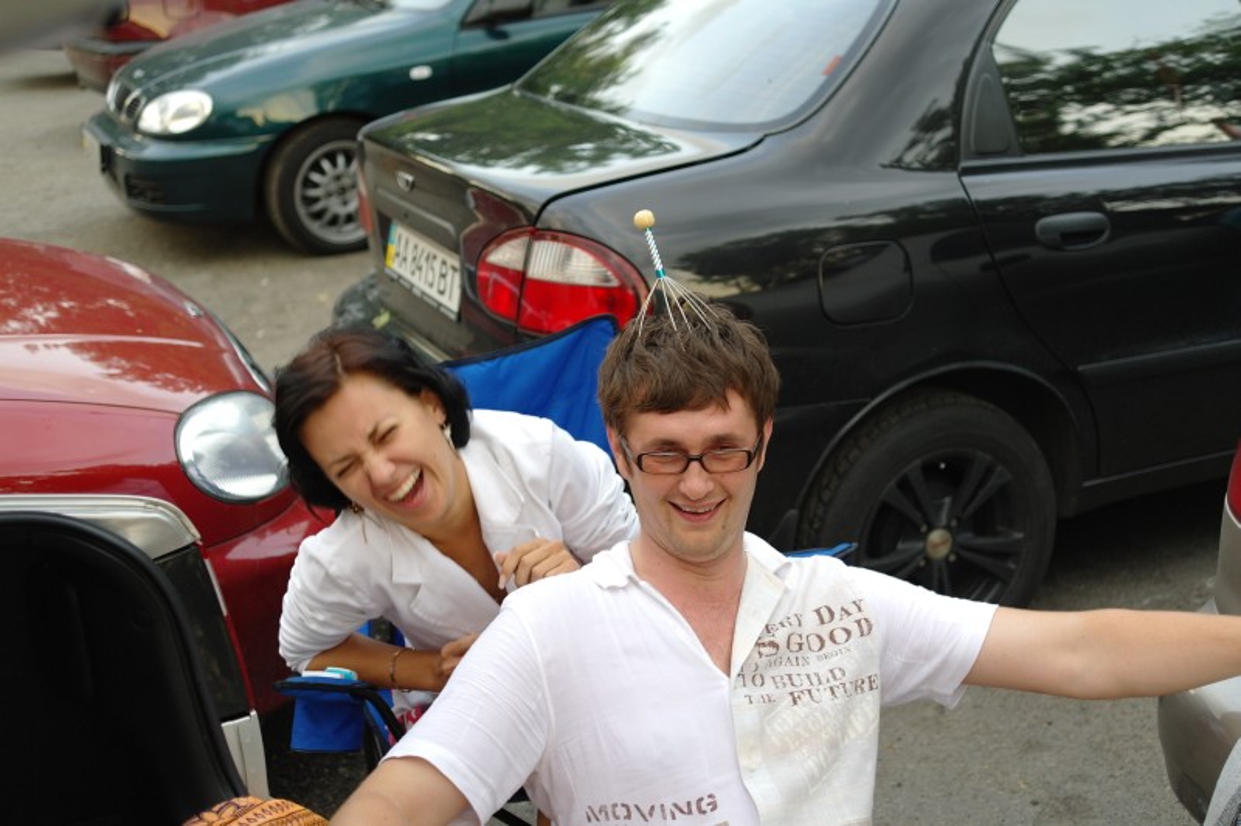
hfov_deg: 42.8
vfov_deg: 29.2
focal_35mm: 46
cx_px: 620
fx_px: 1584
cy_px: 413
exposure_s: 1/25
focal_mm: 30
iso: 100
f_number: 2.2
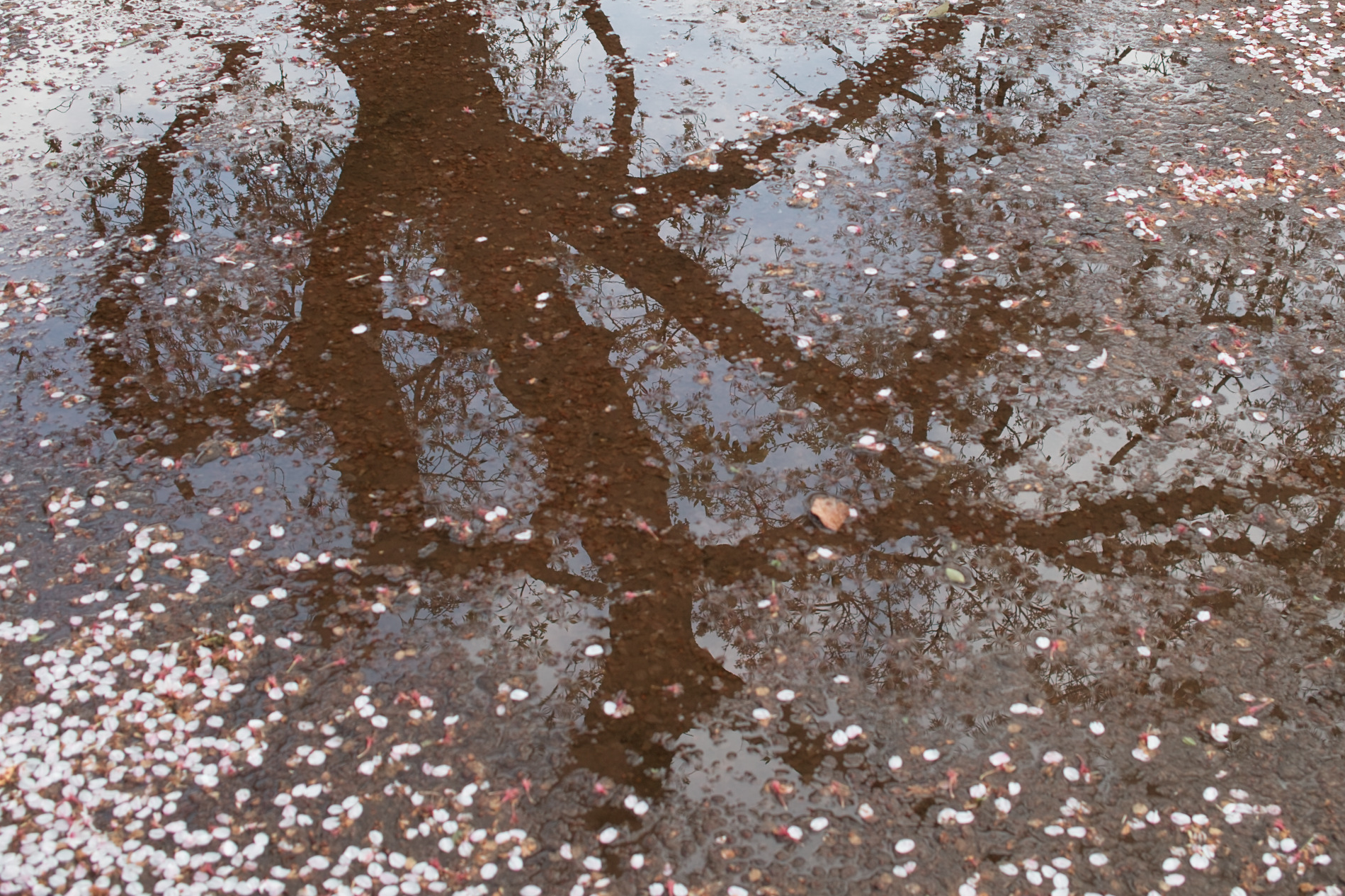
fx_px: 2129
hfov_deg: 35.0
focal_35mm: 57
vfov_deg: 23.7
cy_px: 321
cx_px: 743
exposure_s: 1/80
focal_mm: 24.2
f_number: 4
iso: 100
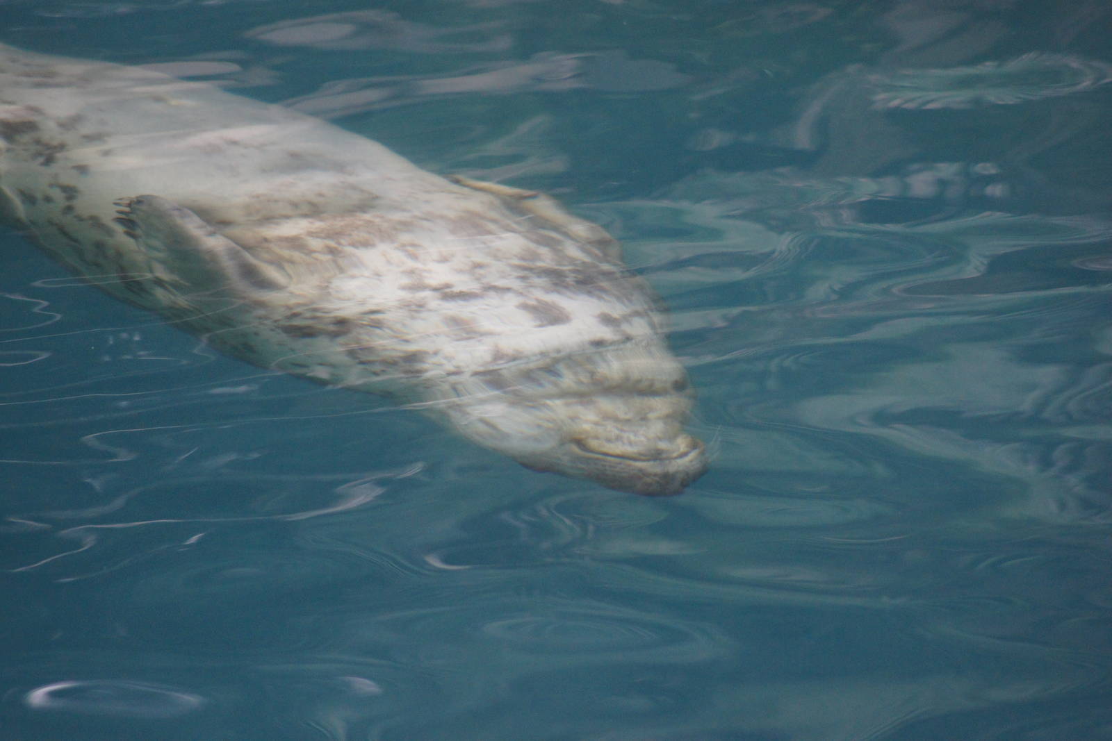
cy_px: 370
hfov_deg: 6.9
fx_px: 9267
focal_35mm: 300
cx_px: 556
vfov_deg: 4.6
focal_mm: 200
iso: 1600
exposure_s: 1/500
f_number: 5.6
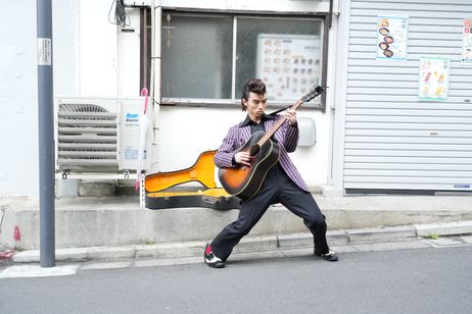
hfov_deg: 42.7
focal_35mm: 46
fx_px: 603
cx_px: 236
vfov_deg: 29.2
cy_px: 157
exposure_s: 1/800
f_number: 4
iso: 2500
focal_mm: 46
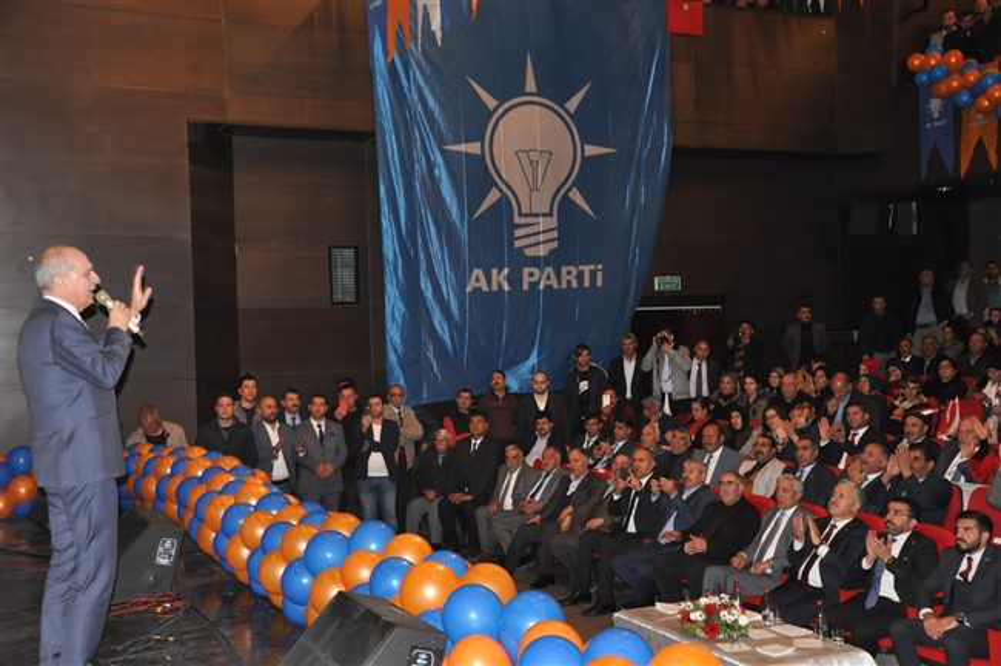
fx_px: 1167
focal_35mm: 42
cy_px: 333
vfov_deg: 31.8
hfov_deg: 46.4
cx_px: 500
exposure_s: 1/60
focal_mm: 28
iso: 800
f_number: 4
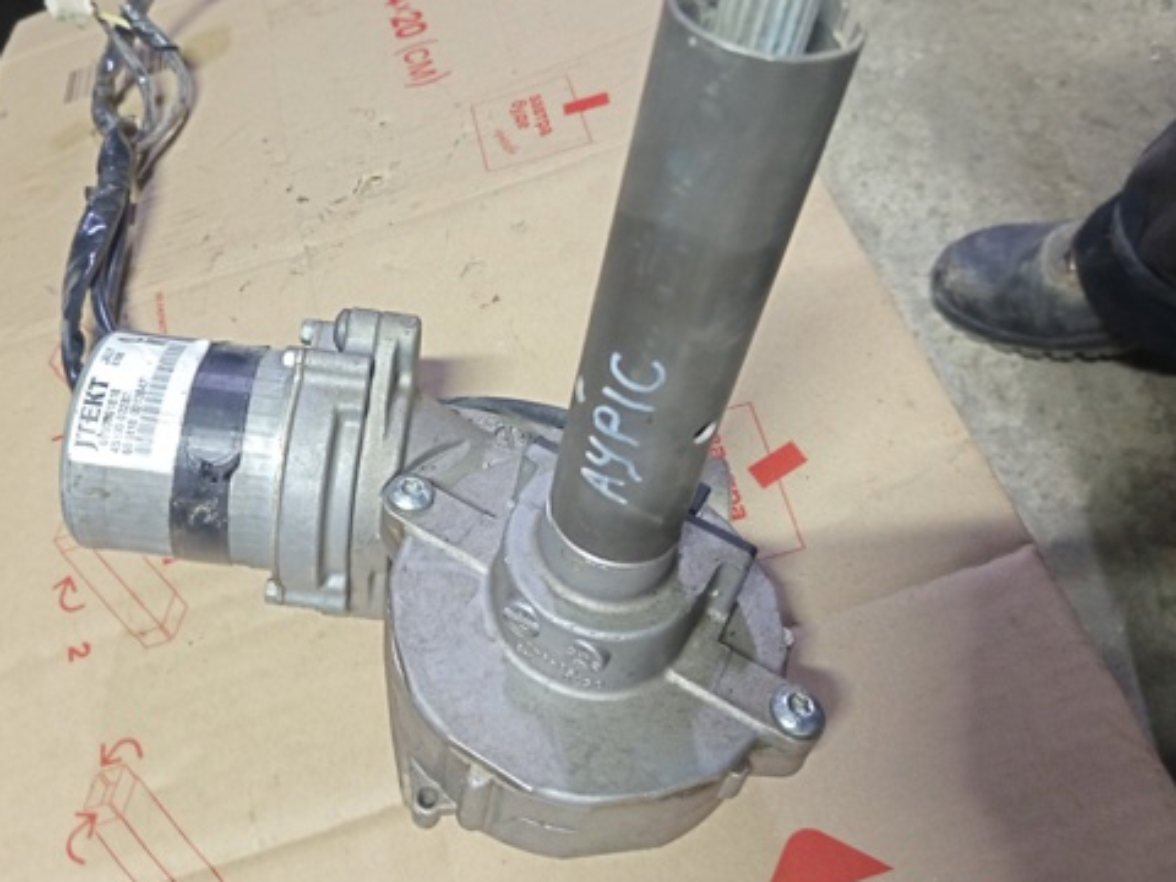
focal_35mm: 32
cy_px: 355
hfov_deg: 56.5
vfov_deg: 43.9
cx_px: 483
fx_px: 1087
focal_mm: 5.24
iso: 1239
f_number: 1.7
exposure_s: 1/25
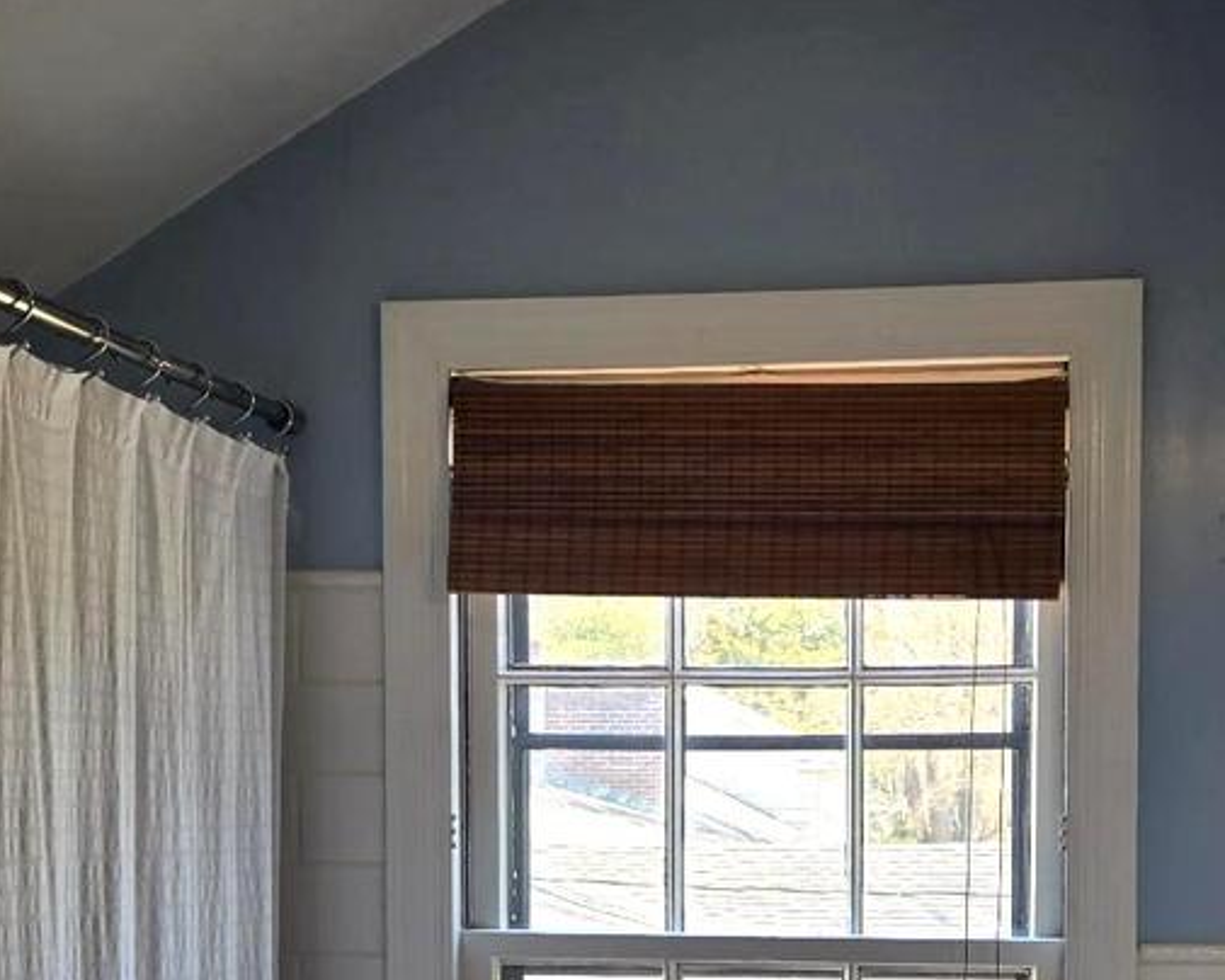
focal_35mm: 64
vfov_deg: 23.2
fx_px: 2320
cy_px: 895
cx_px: 645
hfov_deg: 29.6
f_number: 1.8
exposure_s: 1/120
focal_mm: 5.4
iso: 32
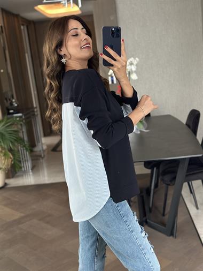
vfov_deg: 39.6
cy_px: 136
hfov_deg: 30.3
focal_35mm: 48
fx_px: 375
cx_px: 102
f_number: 1.78
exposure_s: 1/40
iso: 400
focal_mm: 6.86
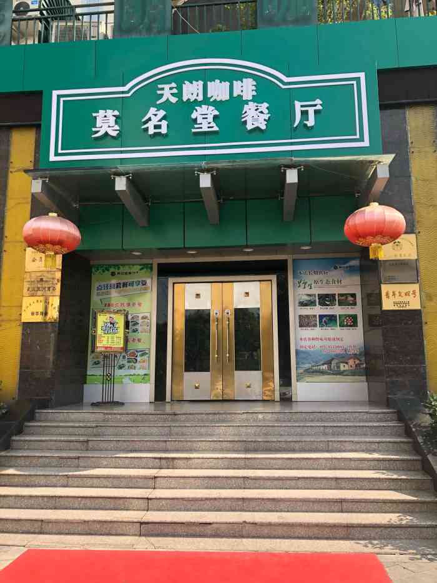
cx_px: 218
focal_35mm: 29
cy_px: 292
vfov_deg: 61.7
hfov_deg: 48.2
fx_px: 488
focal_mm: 3.99
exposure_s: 1/592
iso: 20
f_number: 1.8
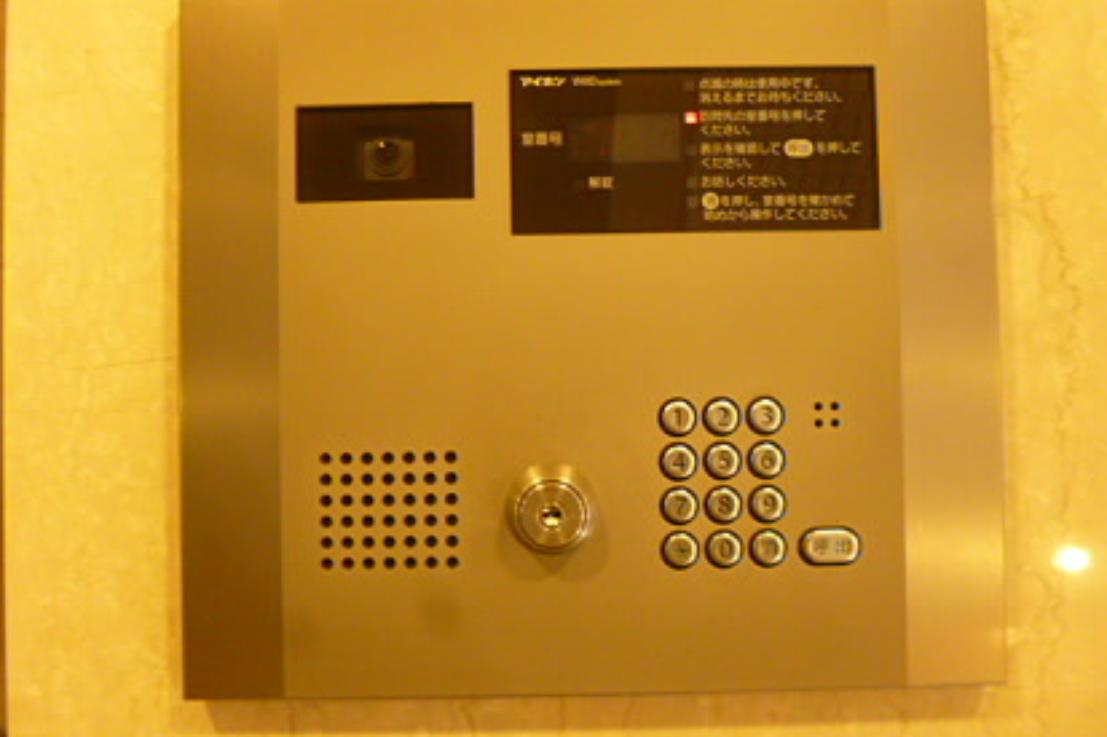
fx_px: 799
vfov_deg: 49.4
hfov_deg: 69.4
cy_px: 331
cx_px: 555
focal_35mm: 26
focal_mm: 4.3
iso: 400
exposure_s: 1/15
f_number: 2.5
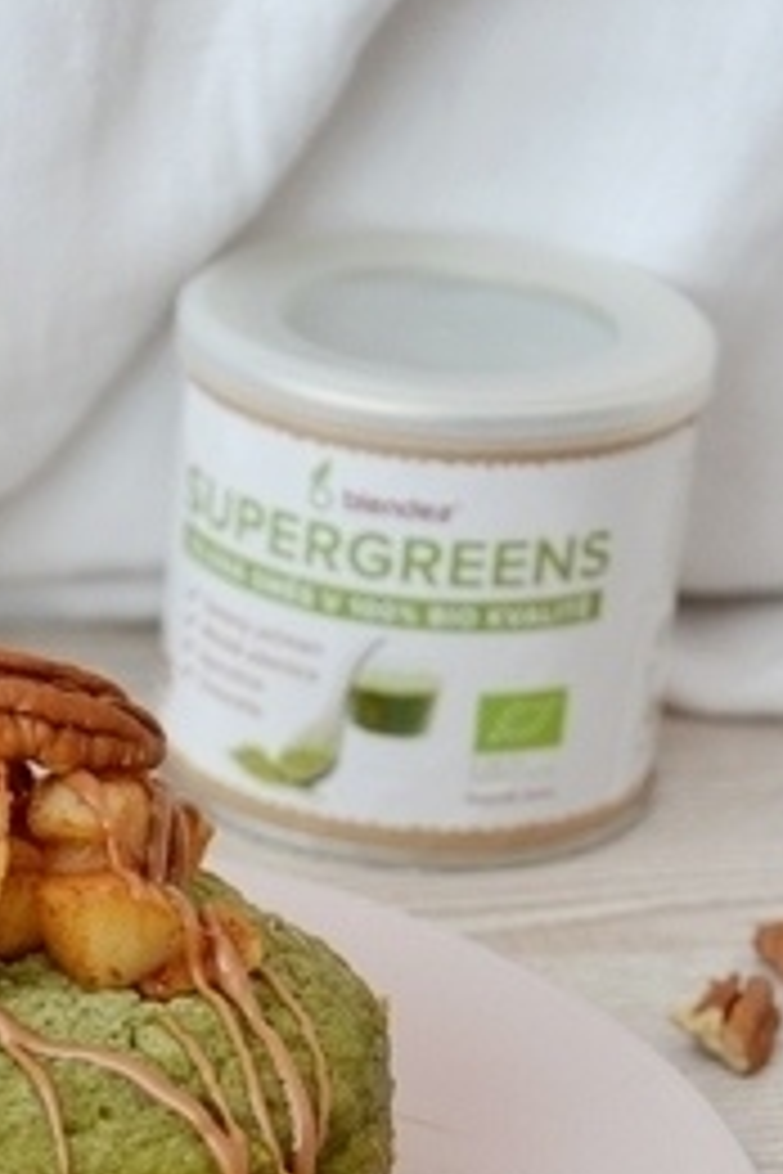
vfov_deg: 13.1
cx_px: -63
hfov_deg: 8.8
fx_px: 5061
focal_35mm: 155
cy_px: 1044
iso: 800
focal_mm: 45
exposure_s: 1/13
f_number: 4.8
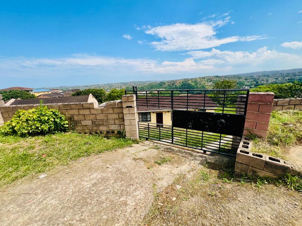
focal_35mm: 13
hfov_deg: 106.2
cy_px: 113
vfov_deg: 89.9
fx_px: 113
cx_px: 151
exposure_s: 1/1698
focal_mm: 1.57
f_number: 1.8
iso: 32
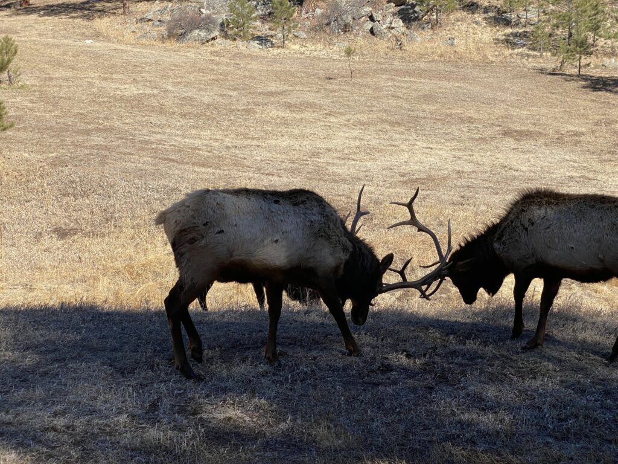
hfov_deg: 36.8
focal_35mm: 52
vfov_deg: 28.0
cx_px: 309
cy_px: 232
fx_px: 928
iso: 20
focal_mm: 6
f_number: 2
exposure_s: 1/905
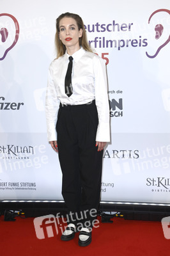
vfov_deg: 41.1
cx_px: 85
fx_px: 341
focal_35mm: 48
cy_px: 128
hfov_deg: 28.0
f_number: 5.6
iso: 640
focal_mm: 48
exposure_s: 1/250
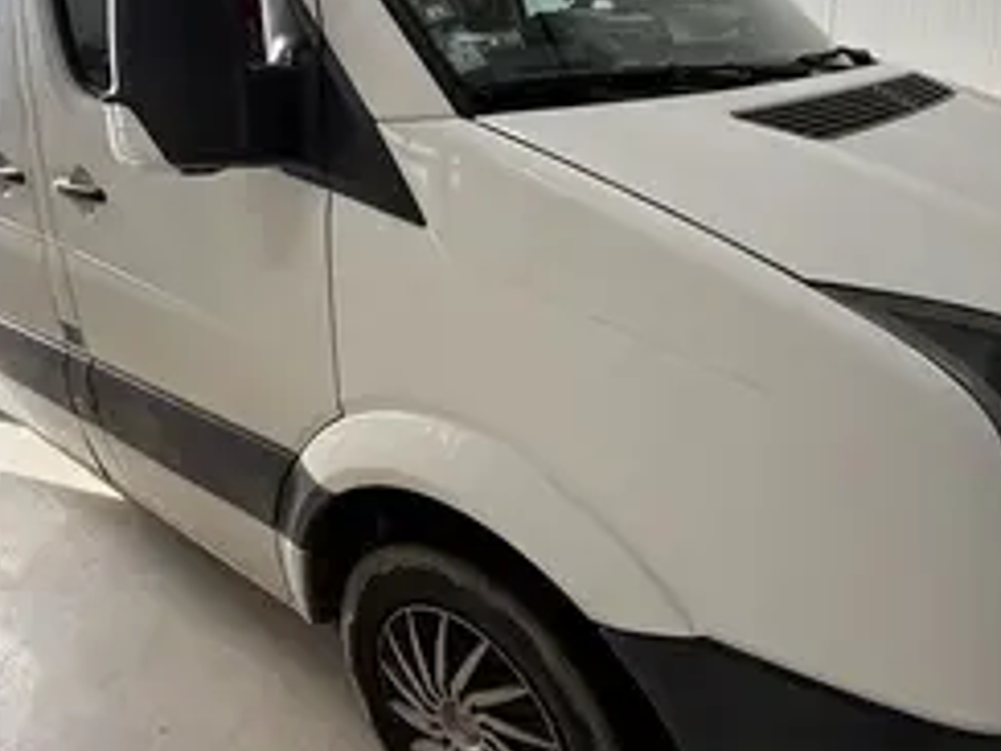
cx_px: 457
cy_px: 273
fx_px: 810
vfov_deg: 49.2
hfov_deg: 63.3
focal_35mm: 28
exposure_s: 1/104
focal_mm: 2.22
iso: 40
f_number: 2.2
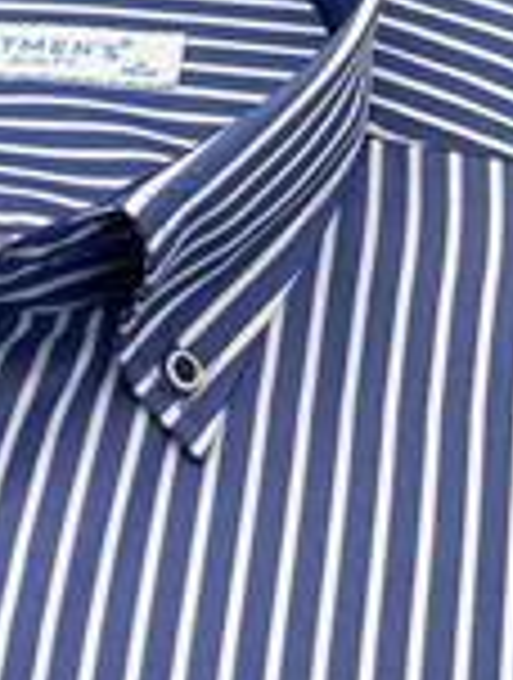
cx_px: -112
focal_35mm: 142
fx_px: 2794
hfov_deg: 10.3
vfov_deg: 13.8
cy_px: 480
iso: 40
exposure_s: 1/122
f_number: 2
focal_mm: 6
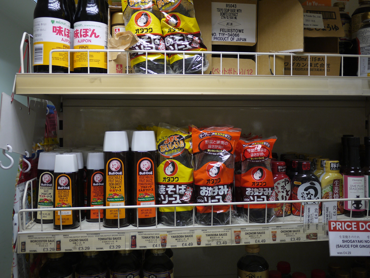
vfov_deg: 42.9
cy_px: 123
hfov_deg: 55.3
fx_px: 353
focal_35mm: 33
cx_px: 193
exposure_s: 1/80
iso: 100
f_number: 2.5
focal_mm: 14
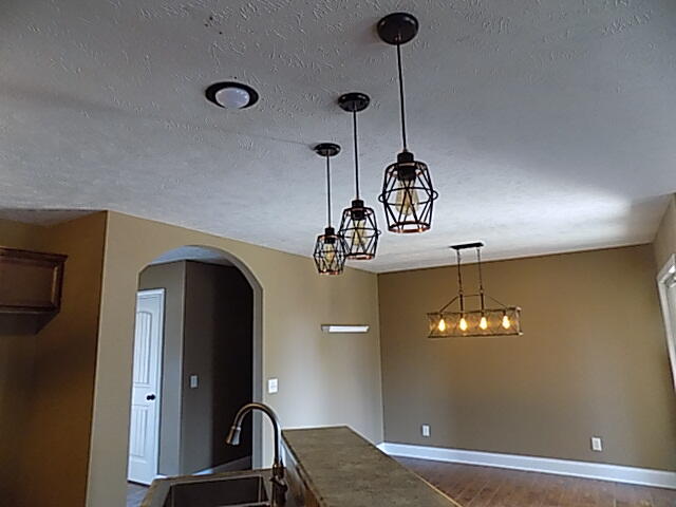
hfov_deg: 73.9
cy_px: 254
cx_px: 338
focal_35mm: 23
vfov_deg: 58.9
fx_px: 449
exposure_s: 1/20
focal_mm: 4
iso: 400
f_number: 3.1
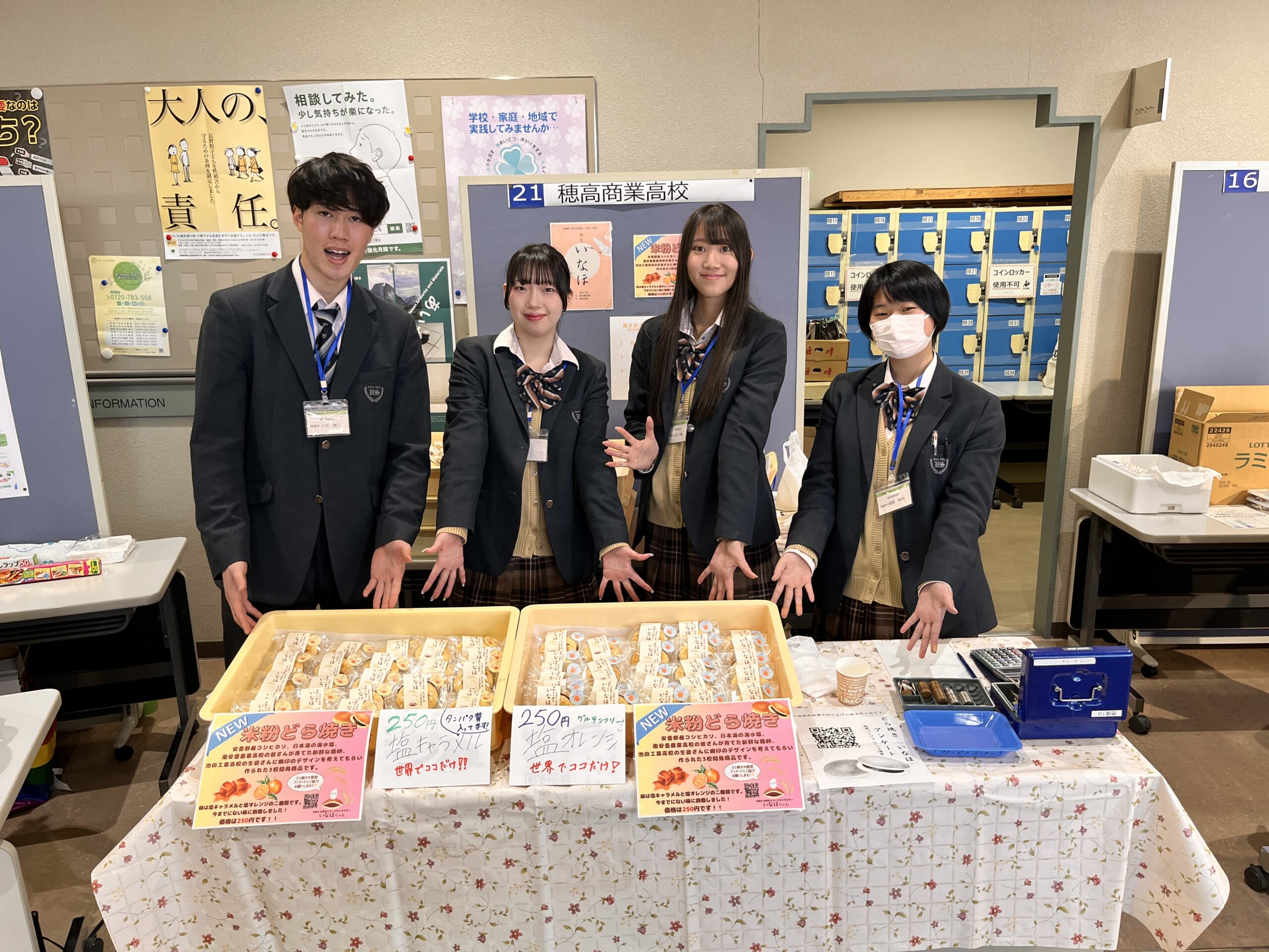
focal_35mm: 26
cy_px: 476
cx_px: 634
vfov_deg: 53.1
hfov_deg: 67.3
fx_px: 953
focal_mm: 5.1
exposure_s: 1/117
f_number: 1.6
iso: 125
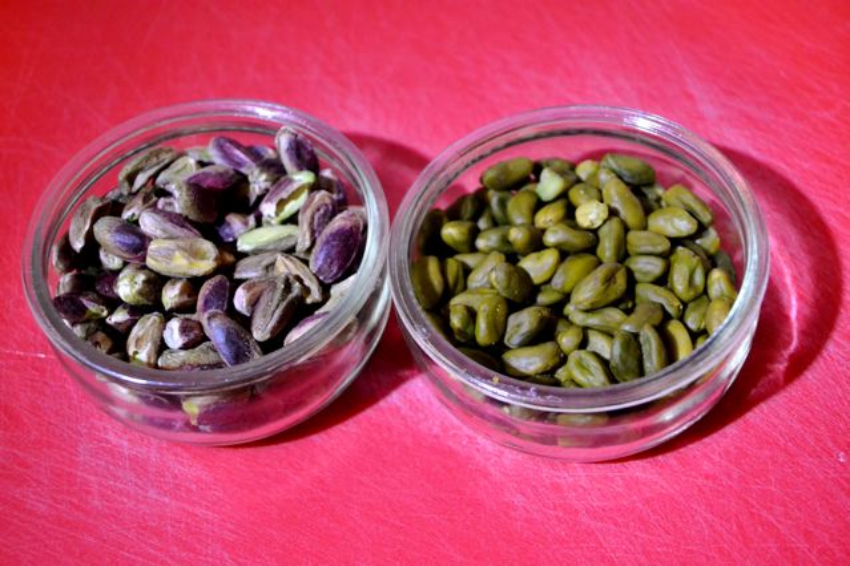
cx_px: 425
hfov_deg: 41.1
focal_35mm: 48
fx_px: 1133
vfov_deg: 28.1
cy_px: 283
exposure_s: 1/25
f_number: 4.8
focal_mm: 32
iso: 3200
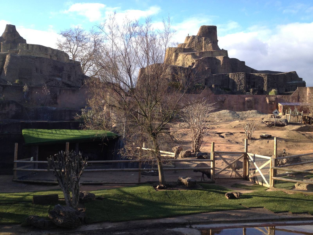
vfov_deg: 40.7
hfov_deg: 52.6
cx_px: 156
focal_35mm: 35
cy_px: 118
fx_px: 316
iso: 50
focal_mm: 4.28
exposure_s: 1/511
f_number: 2.4
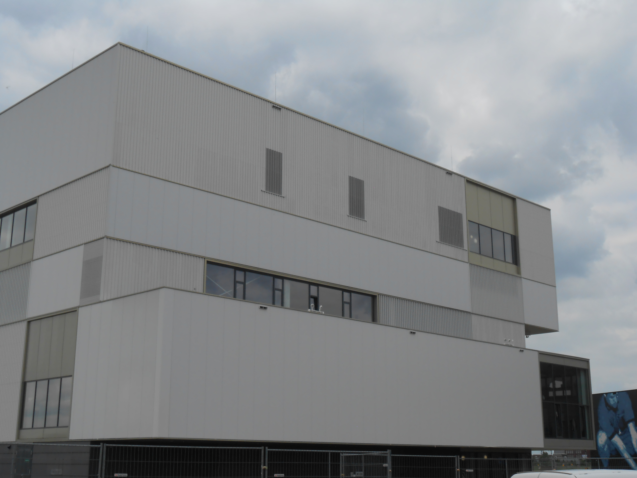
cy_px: 239
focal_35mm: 49
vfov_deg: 29.7
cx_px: 318
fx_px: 902
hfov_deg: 38.9
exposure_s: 1/1000
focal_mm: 8.8
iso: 80
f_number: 4.8
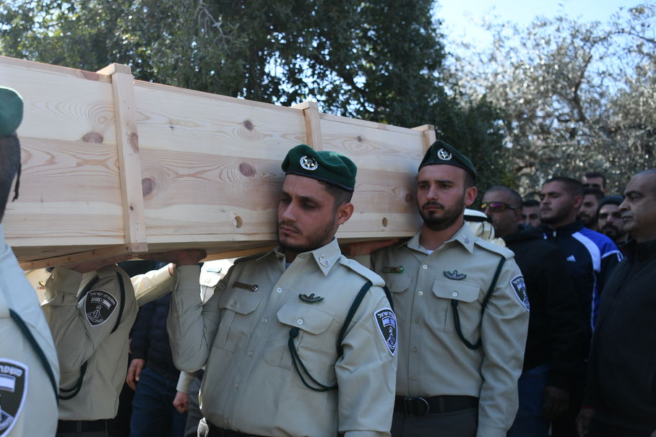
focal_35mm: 37
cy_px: 286
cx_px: 181
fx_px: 674
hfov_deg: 50.2
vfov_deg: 35.6
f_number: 2.8
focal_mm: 24
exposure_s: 1/1600
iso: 250
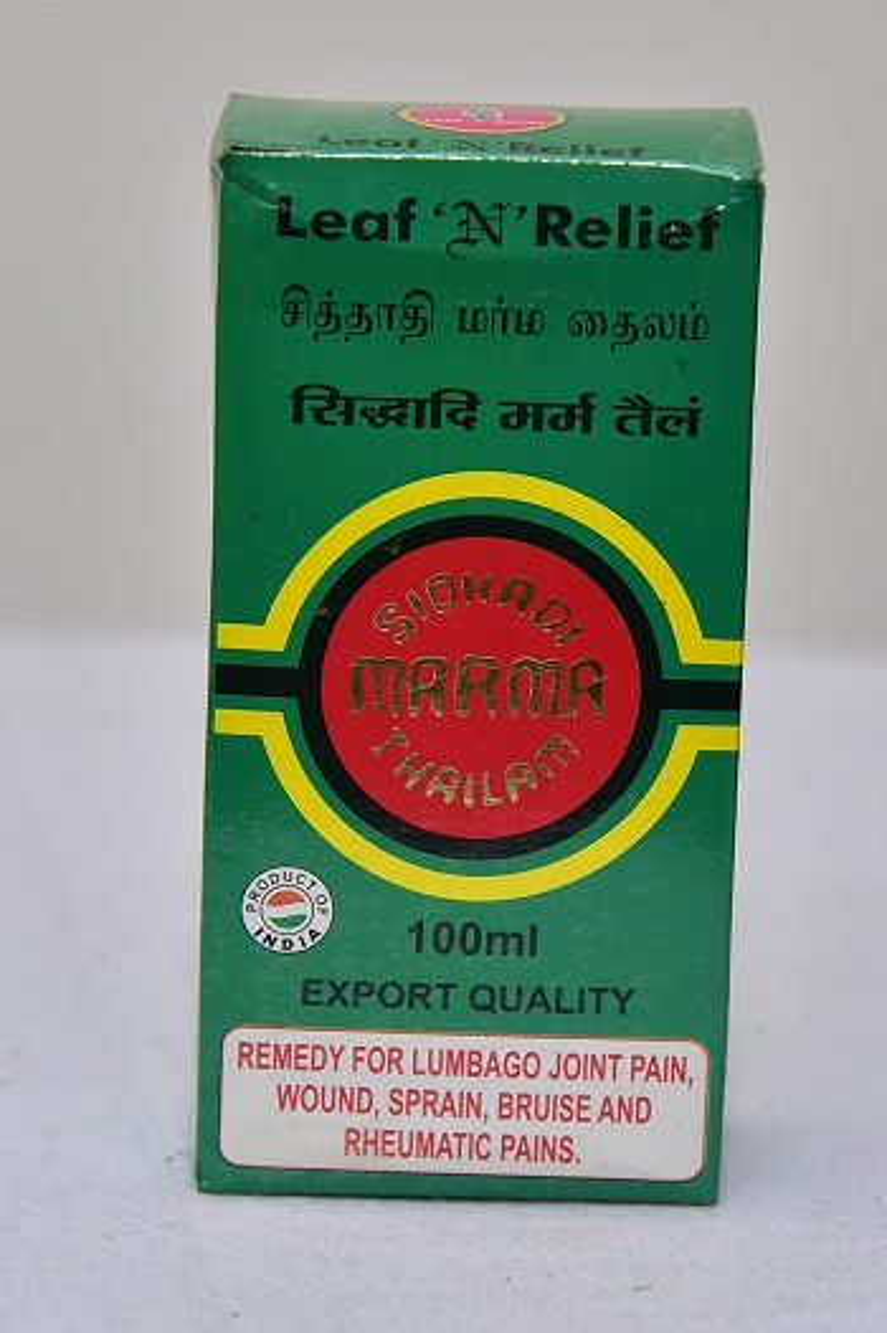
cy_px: 666
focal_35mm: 120
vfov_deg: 17.1
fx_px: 4441
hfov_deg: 11.4
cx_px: 444
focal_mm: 120
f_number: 5.6
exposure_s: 1/160
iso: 1600
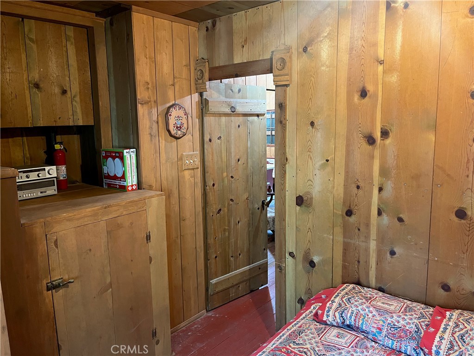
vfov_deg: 53.1
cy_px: 178
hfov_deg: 67.3
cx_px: 237
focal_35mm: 26
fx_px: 356
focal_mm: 5.1
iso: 400
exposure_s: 1/40
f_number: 1.6
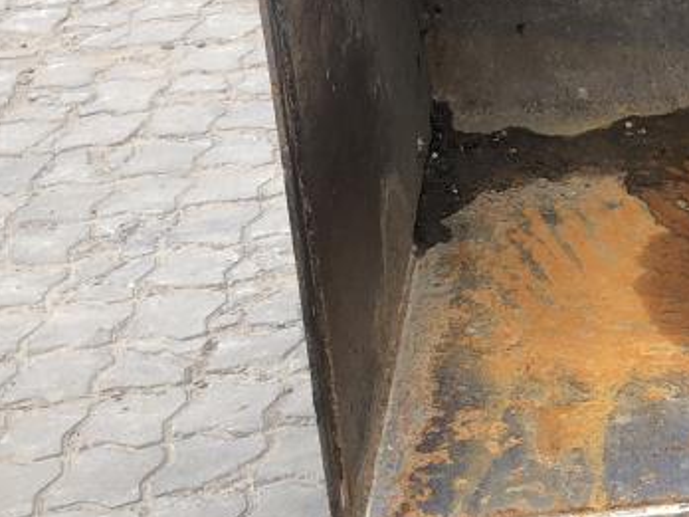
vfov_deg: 14.4
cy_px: 273
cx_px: 1030
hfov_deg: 17.2
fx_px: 2050
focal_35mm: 103
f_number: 1.8
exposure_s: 1/545
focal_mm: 3.99
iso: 20
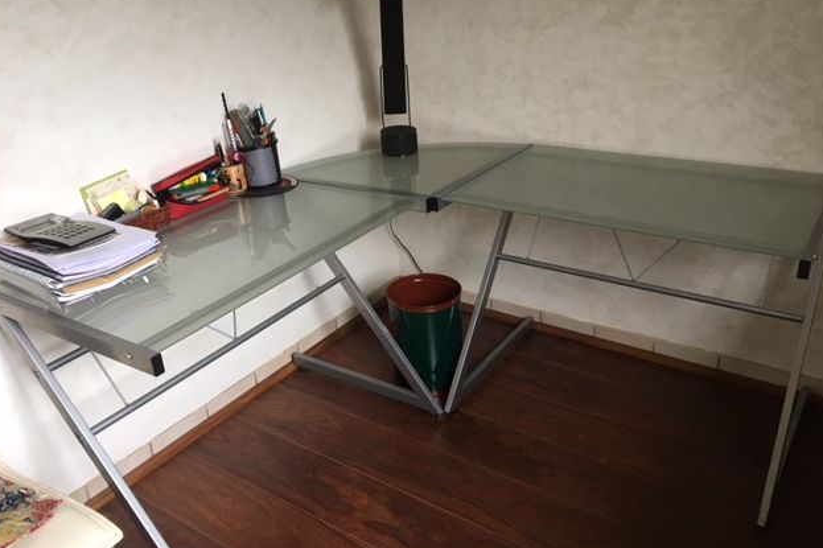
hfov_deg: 60.3
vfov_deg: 42.2
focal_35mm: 31
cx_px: 410
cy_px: 244
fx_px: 708
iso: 80
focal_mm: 4.15
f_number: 2.2
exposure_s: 1/33
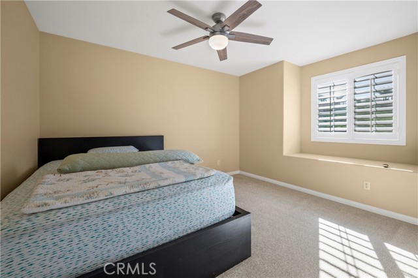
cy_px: 139
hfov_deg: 104.3
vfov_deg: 81.1
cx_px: 209
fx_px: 162
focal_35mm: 14
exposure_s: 1/8
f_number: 9
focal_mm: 14
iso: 400
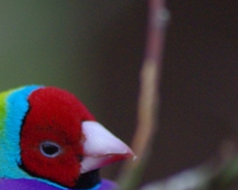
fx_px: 6138
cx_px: 4
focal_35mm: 871
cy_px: 170
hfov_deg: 2.2
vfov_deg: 1.8
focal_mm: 190
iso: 800
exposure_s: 1/350
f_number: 4.5
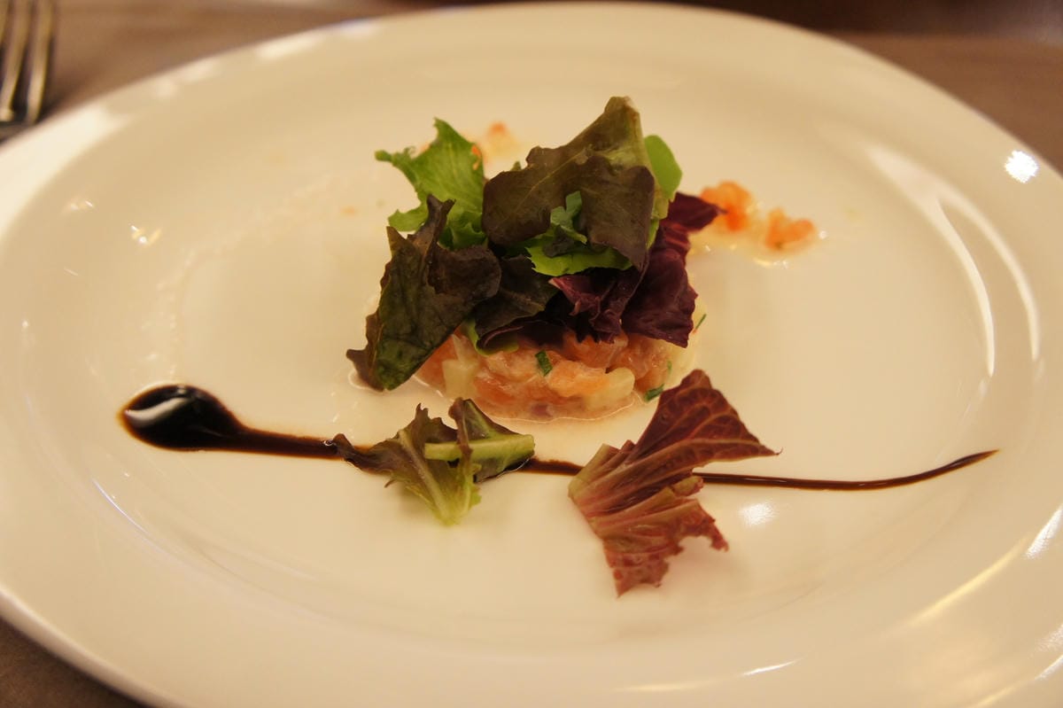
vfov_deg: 34.2
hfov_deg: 49.6
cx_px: 532
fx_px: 1151
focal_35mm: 39
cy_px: 354
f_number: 4.5
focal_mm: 26
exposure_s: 1/30
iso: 1600
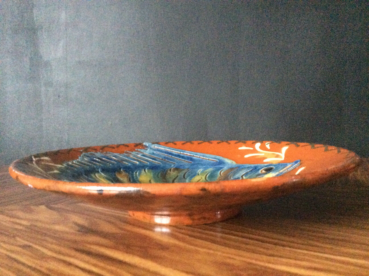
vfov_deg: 44.1
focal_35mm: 32
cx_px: 184
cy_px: 138
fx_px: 341
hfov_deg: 56.9
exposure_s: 1/17
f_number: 2.4
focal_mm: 3.3
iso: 800
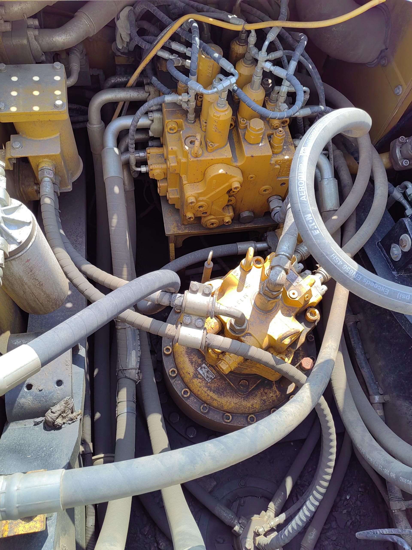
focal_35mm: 27
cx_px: 206
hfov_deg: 51.4
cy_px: 275
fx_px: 428
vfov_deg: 65.3
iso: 64
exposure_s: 1/909
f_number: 1.9
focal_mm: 5.52
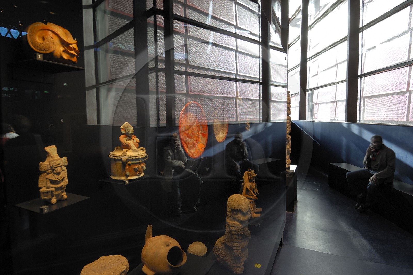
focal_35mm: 18
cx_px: 206
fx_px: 206
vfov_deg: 67.4
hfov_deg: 90.0
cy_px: 138
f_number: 5.6
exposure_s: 1/2.5
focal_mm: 12
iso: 100
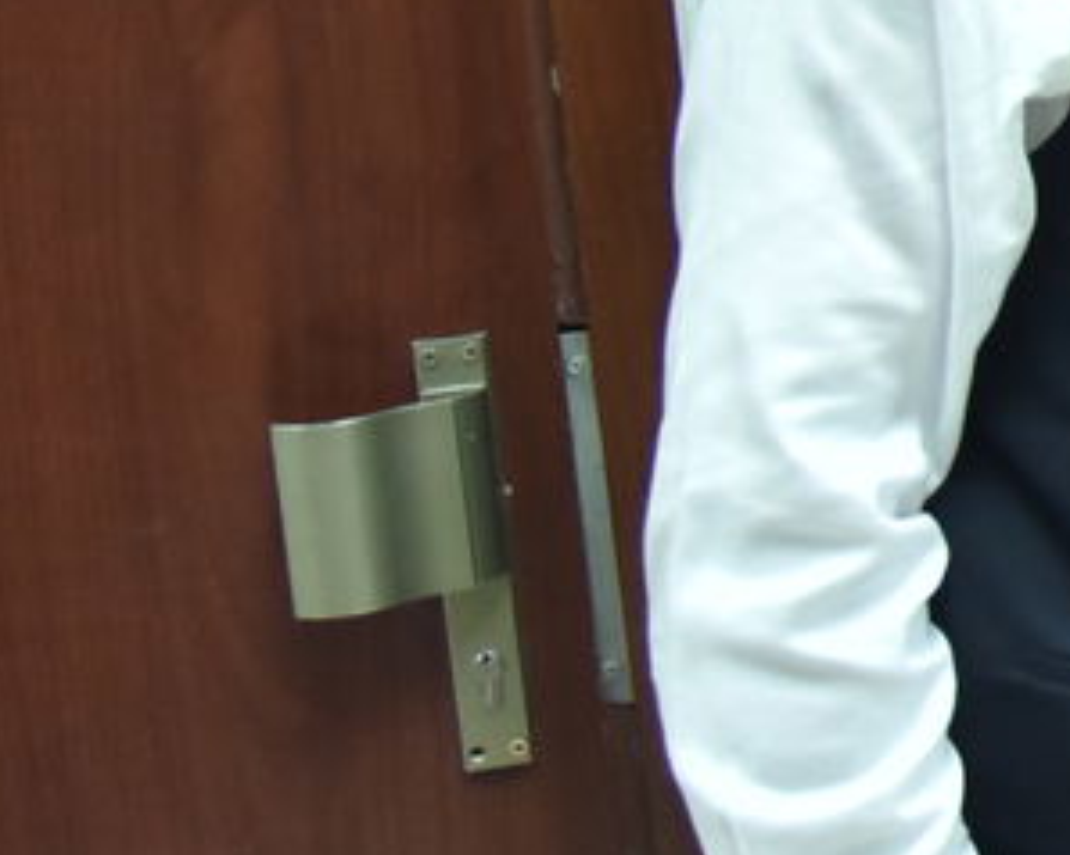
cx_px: 2488
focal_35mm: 106
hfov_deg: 13.6
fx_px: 3355
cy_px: -122
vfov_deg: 14.1
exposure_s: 1/160
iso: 1600
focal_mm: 24
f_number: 4
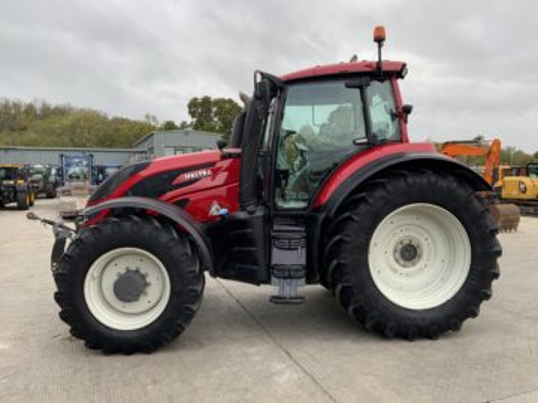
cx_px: 269
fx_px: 451
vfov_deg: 48.2
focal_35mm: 29
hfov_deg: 61.7
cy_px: 202
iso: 16
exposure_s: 1/122
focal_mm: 3
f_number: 1.8
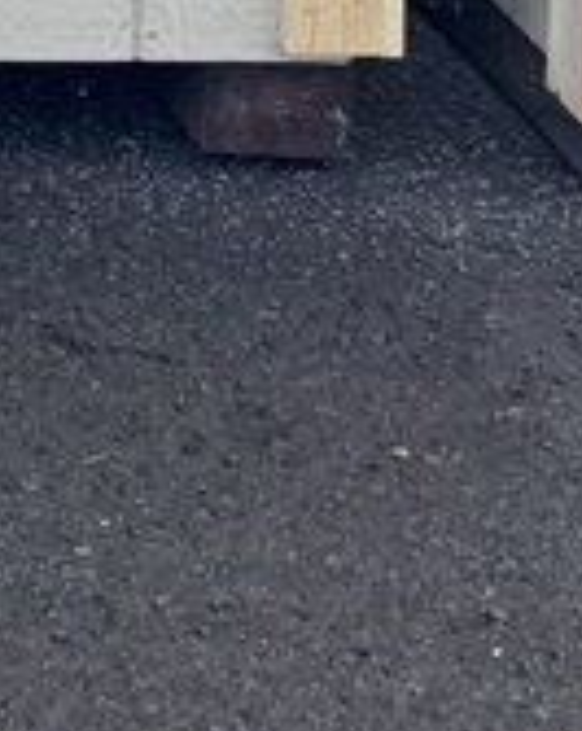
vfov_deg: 10.3
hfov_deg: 8.6
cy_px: -1164
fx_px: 3368
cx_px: -985
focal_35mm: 156
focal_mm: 5.96
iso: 50
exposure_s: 1/654
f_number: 1.6
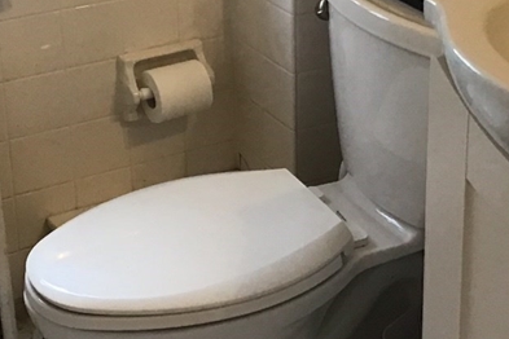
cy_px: 27
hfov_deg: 24.1
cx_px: 339
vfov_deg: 16.0
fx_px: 1188
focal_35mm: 84
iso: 100
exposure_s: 1/30
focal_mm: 3.3
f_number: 2.4
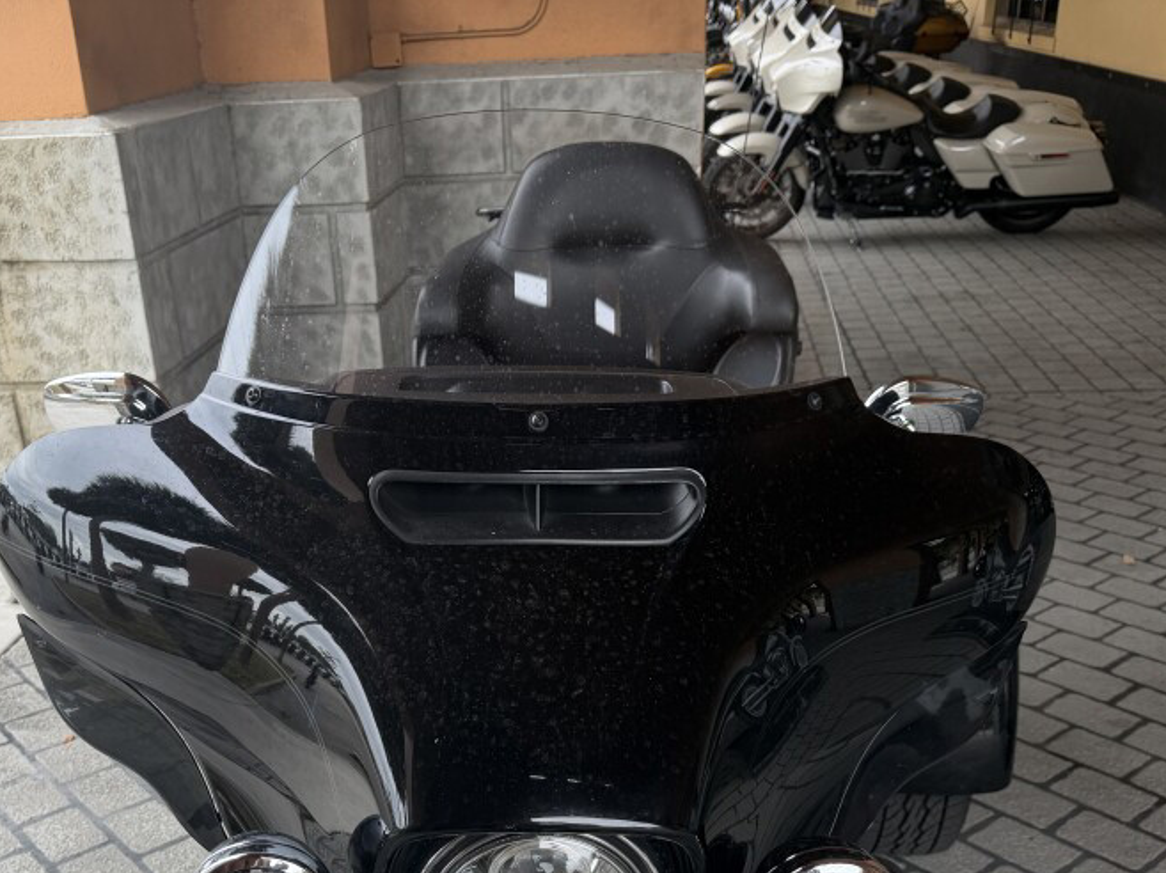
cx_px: 487
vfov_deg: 35.5
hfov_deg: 47.7
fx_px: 1313
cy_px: 706
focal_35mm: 39
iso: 80
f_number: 1.78
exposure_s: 1/453
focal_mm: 6.76
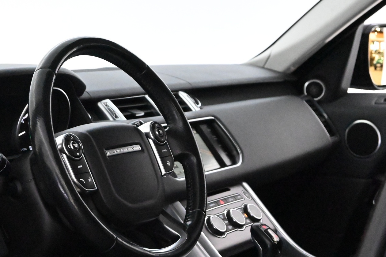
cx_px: 168
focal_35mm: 91
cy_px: 142
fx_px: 972
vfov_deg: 15.1
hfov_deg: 22.5
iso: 20000
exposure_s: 1/80
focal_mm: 47
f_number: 6
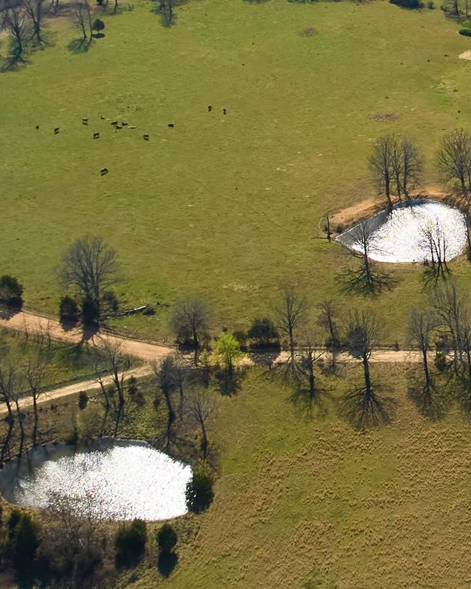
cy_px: 97
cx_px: 626
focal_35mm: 80
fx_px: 1395
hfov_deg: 17.8
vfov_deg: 23.4
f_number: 2.8
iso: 200
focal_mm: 8.38
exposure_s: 1/60
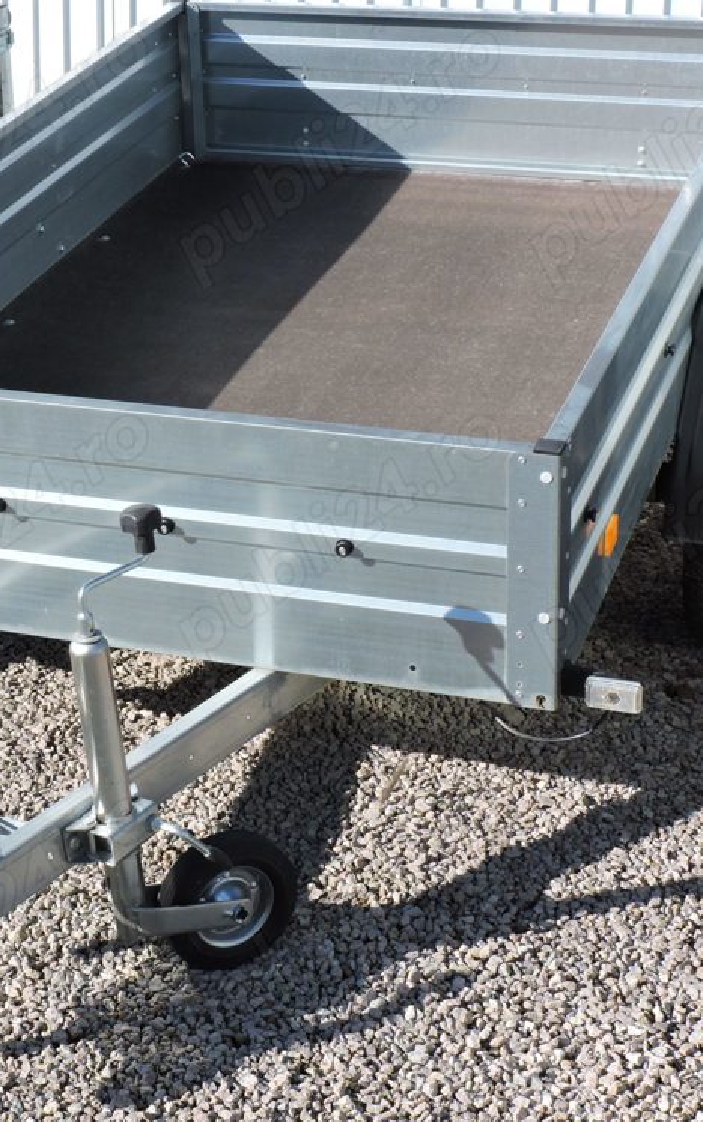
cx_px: 161
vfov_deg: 29.0
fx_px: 2174
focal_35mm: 71
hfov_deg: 18.2
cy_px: 561
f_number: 6.4
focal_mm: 8.9
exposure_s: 1/200
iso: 100
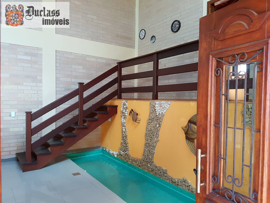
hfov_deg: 67.3
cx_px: 135
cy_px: 102
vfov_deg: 53.1
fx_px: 203
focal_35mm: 26
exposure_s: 1/60
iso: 125
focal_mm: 4.2
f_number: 1.7
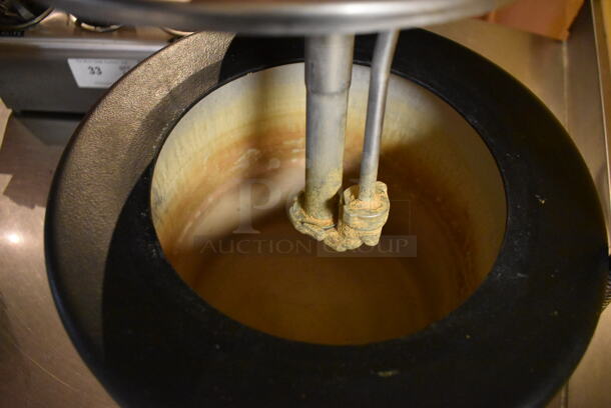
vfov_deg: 48.0
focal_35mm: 27
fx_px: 459
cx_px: 306
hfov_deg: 67.3
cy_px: 204
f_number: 3.5
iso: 5600
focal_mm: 18
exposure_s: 1/125
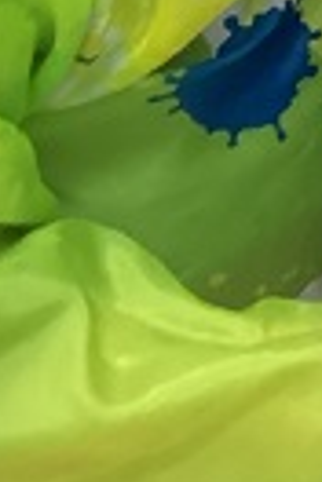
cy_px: -267
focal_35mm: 163
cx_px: 534
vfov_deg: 12.0
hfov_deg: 8.2
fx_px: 2187
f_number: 2.4
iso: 320
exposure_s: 1/33
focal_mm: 3.3
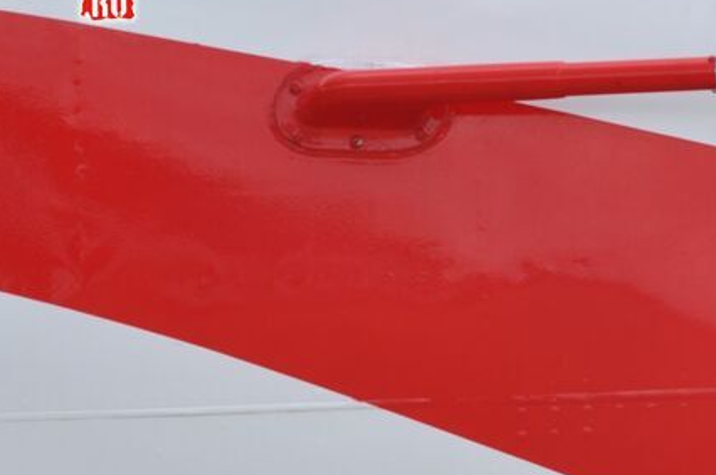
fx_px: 17005
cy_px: 611
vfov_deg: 1.6
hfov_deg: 2.4
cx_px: 906
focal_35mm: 856
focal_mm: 190
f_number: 8
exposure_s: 1/160
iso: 200
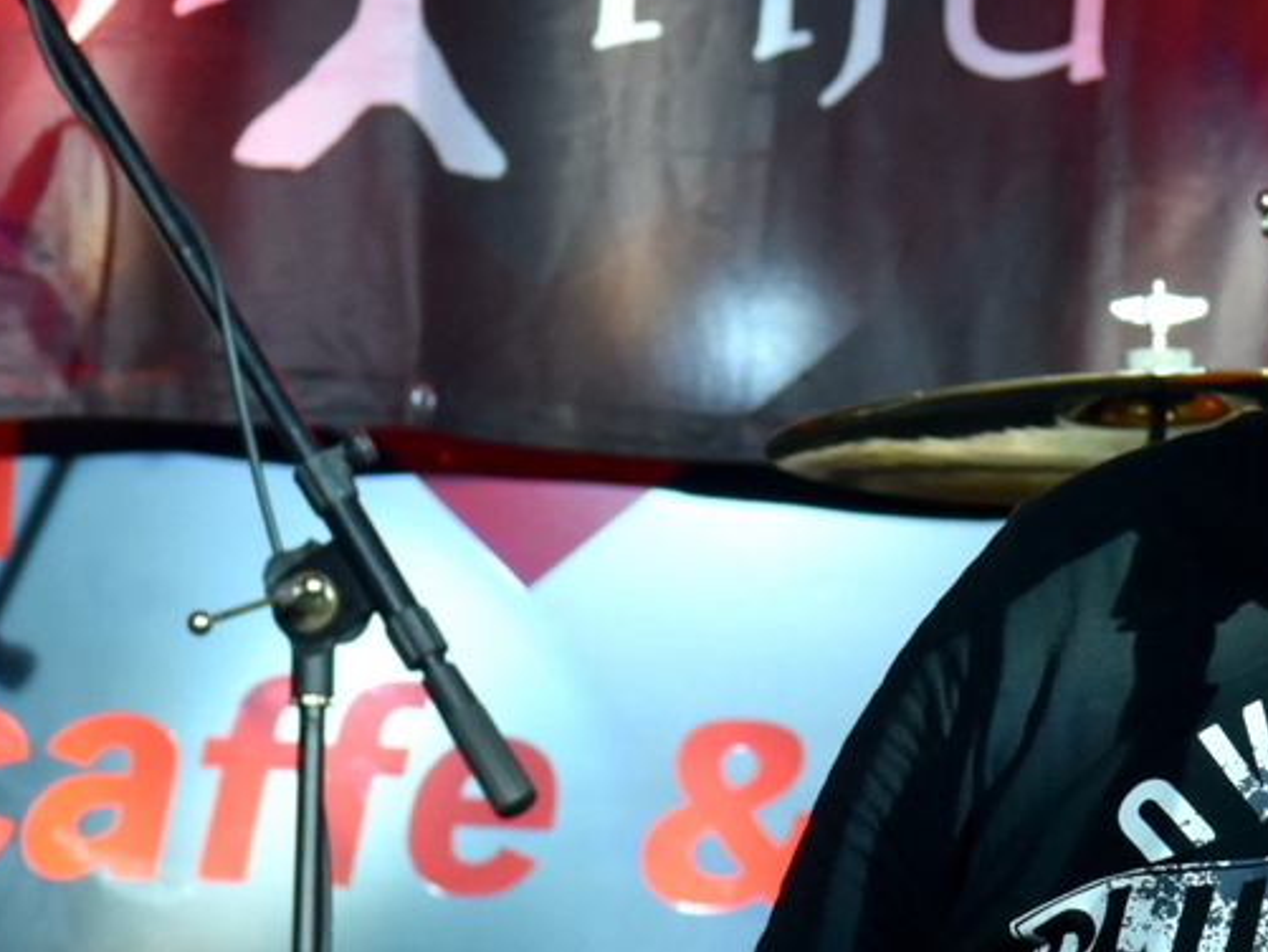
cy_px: 623
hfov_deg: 9.0
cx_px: 1830
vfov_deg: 6.9
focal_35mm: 215
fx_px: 7877
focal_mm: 70
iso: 1000
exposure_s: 1/80
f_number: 7.1
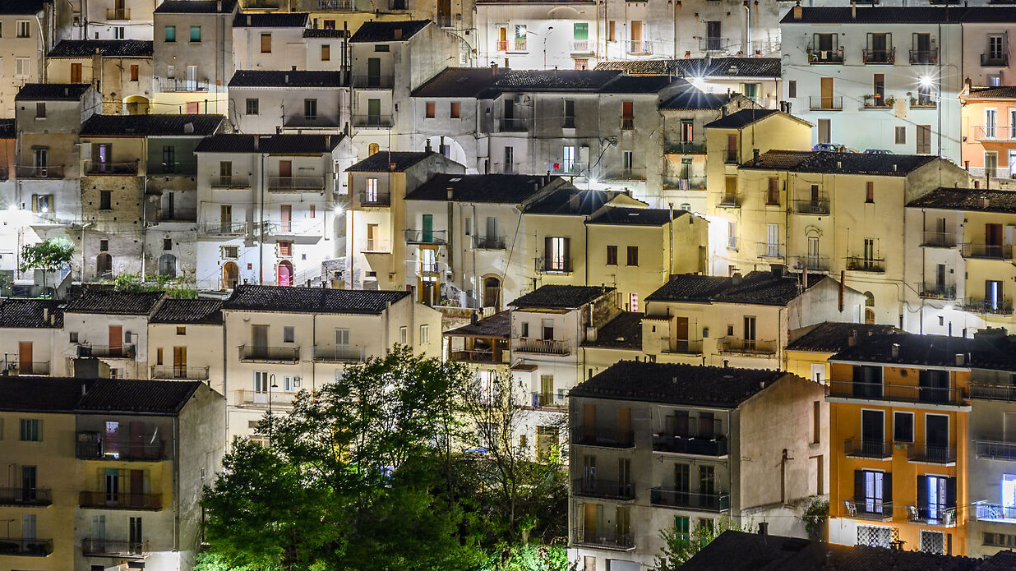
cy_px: 30
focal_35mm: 122
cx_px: 277
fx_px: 3286
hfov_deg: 17.5
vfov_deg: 9.9
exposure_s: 25
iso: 100
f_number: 5.6
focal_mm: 60
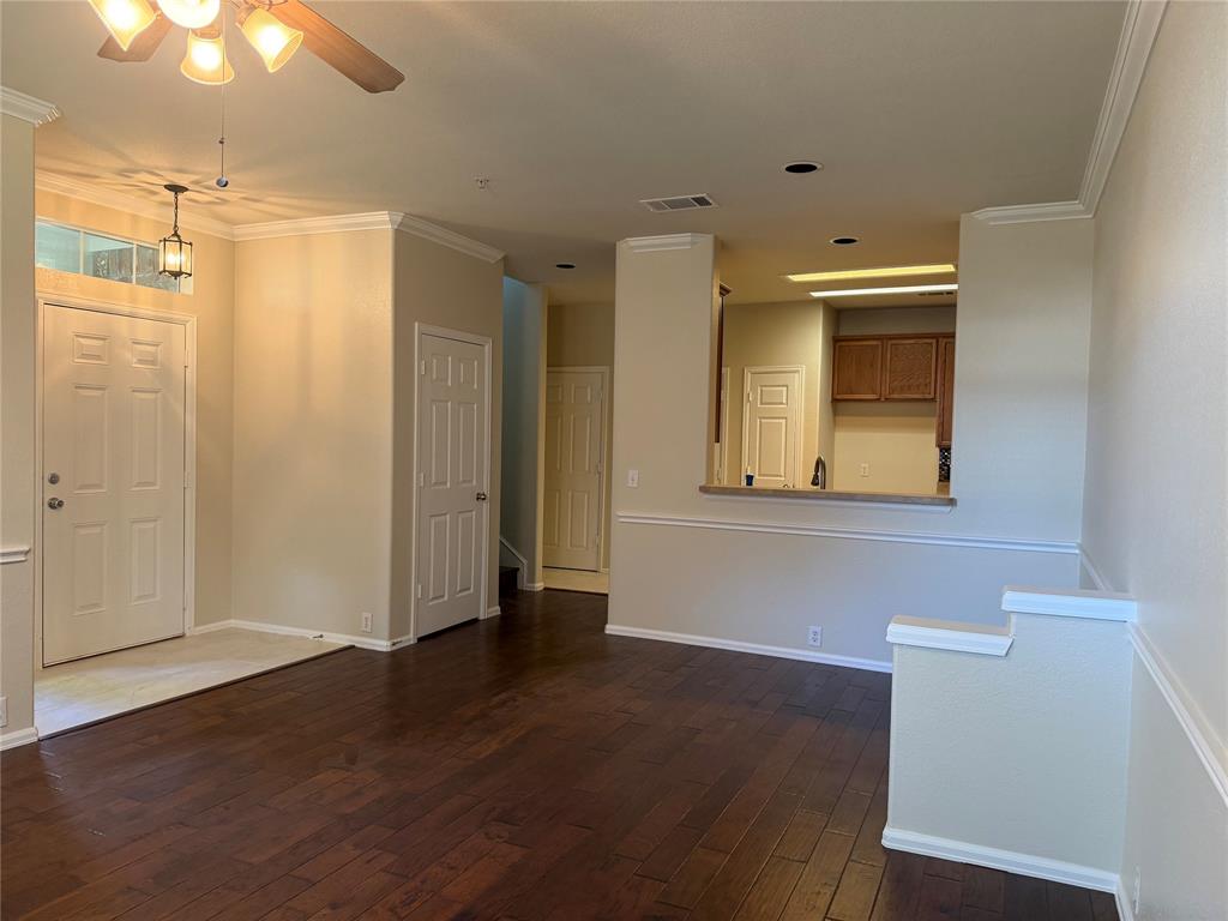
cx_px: 614
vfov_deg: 56.8
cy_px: 460
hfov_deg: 71.6
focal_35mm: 24
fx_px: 851
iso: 200
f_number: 1.78
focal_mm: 6.76
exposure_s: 1/60
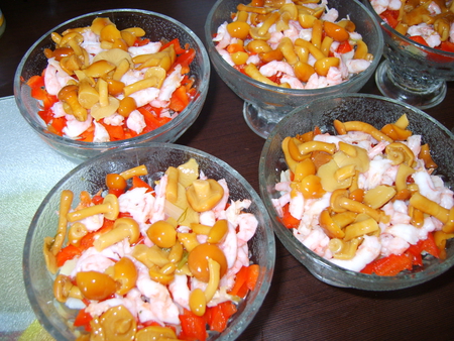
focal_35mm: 35
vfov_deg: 40.7
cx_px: 227
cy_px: 170
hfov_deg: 52.6
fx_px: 459
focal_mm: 7.4
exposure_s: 1/30
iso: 100
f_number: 2.8
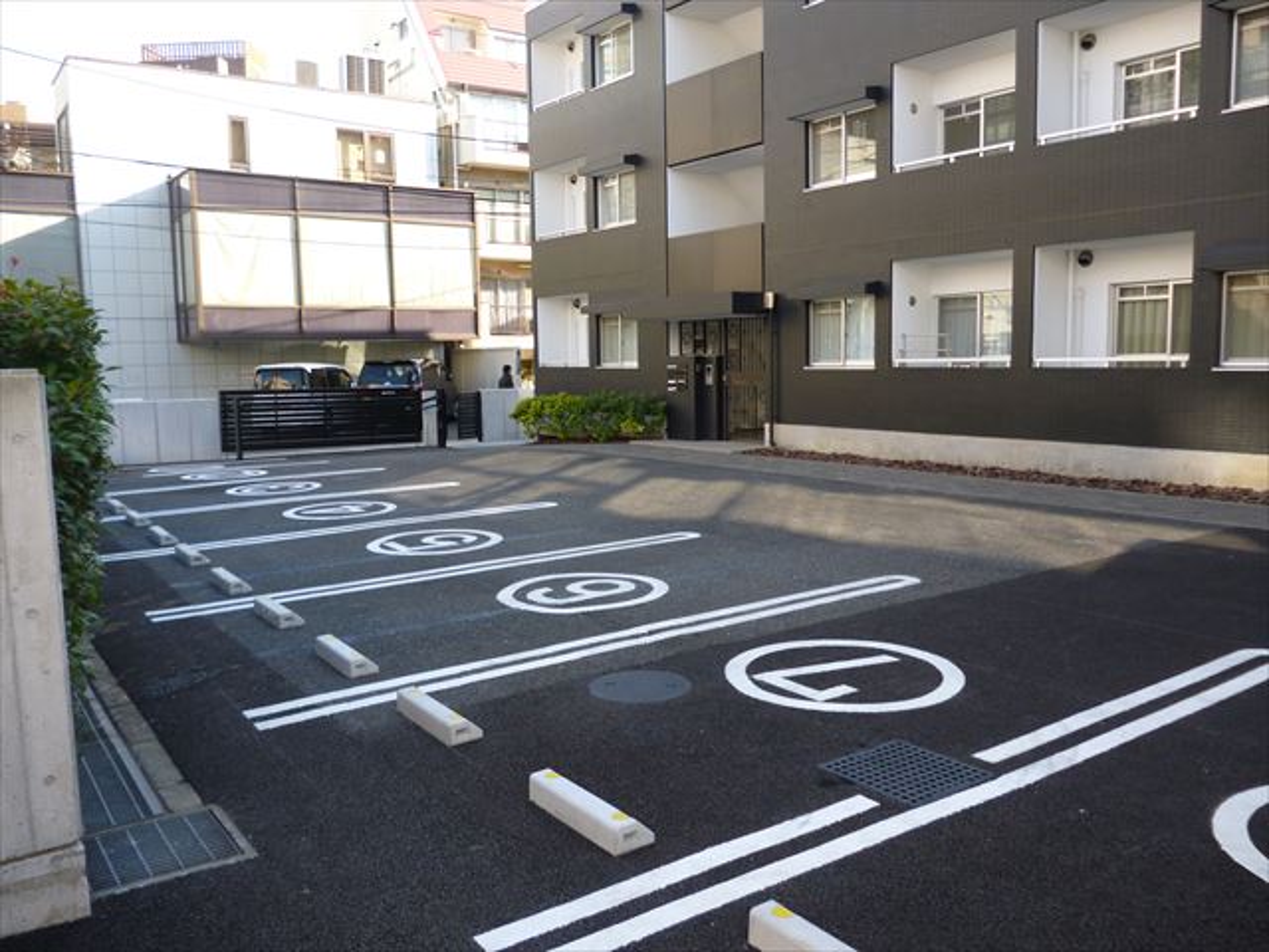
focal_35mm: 28
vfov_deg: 49.7
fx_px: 1026
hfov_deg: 63.4
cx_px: 634
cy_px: 476
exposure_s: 1/125
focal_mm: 5
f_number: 3.1
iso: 100
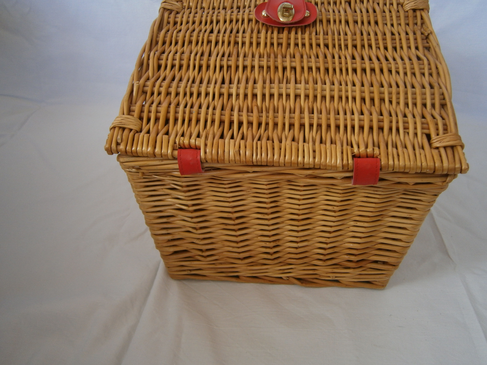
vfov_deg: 53.1
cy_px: 182
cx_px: 244
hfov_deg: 67.3
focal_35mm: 26
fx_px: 366
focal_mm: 4.7
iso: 80
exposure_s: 1/30
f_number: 2.8
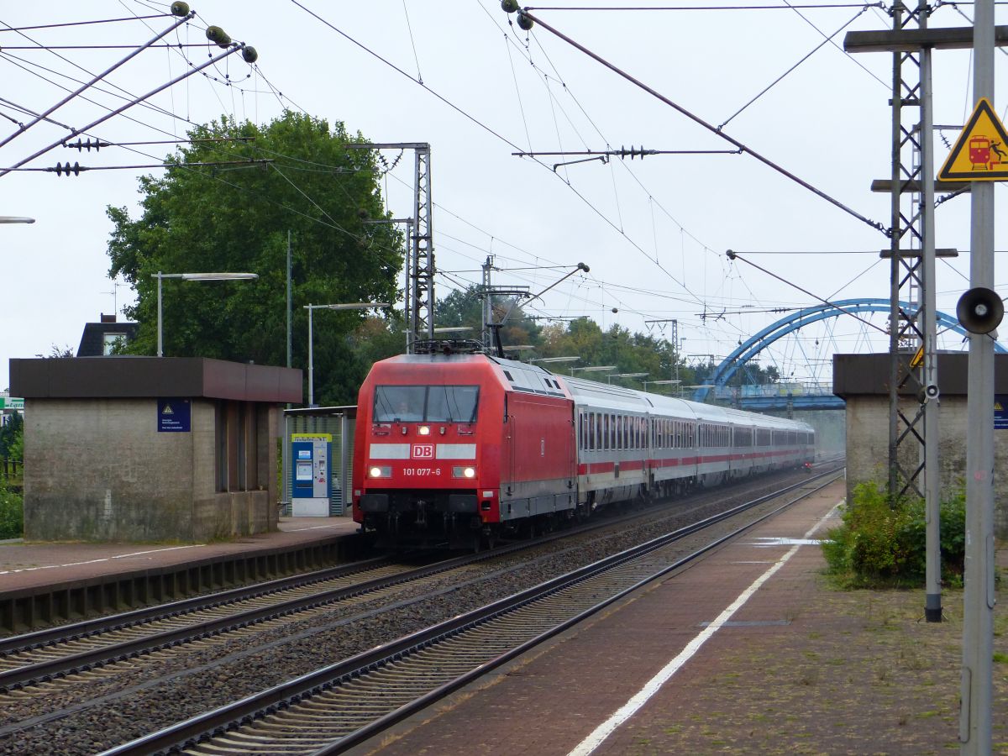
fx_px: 3669
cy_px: 378
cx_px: 504
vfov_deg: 11.8
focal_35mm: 126
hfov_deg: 15.6
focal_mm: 22.6
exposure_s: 1/500
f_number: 2.8
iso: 250
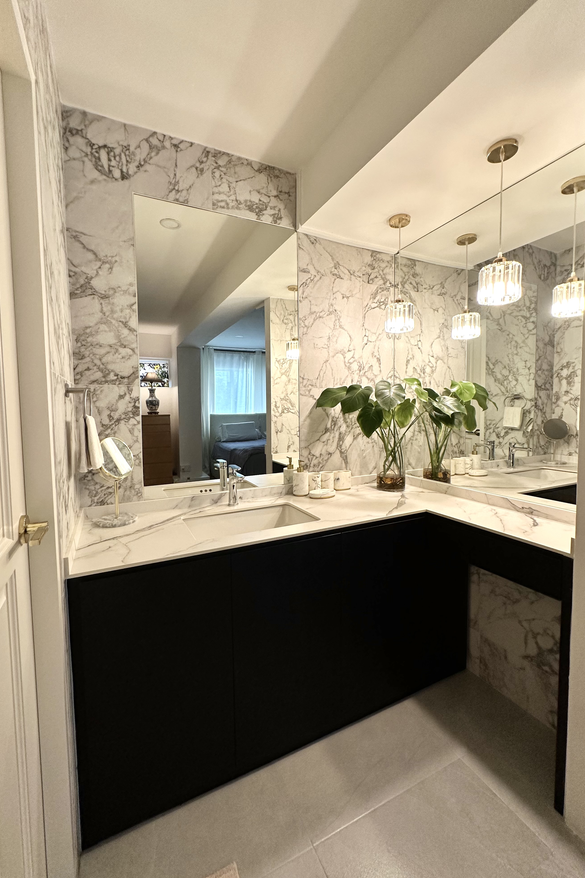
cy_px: 430
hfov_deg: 77.3
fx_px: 366
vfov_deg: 100.4
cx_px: 284
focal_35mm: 15
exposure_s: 1/100
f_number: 2.2
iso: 160
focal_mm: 2.22
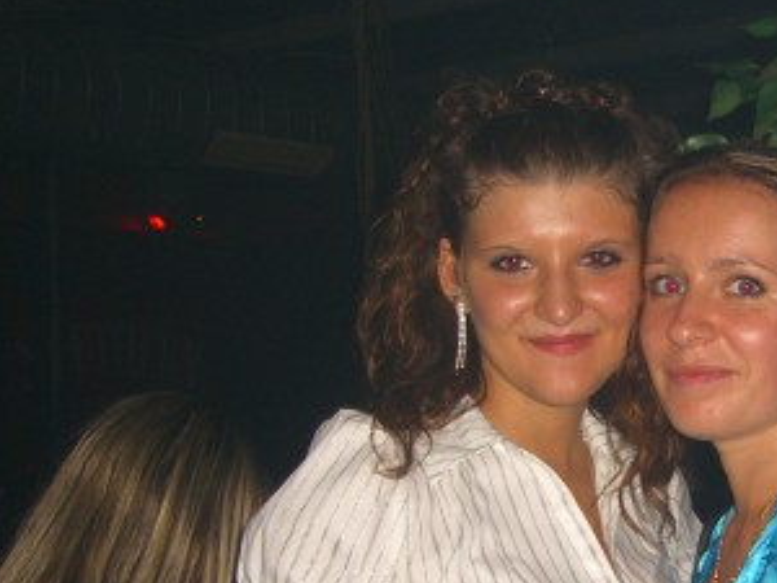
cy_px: 508
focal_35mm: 76
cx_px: 650
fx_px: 1706
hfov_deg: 25.1
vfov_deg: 19.1
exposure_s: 1/60
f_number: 2.8
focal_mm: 7.9
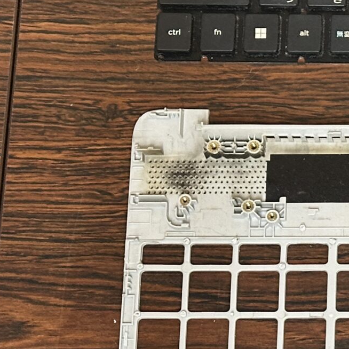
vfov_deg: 10.5
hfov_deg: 10.1
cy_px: 280
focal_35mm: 166
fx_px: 1893
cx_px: 557
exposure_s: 1/33
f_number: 1.78
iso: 250
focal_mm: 6.86
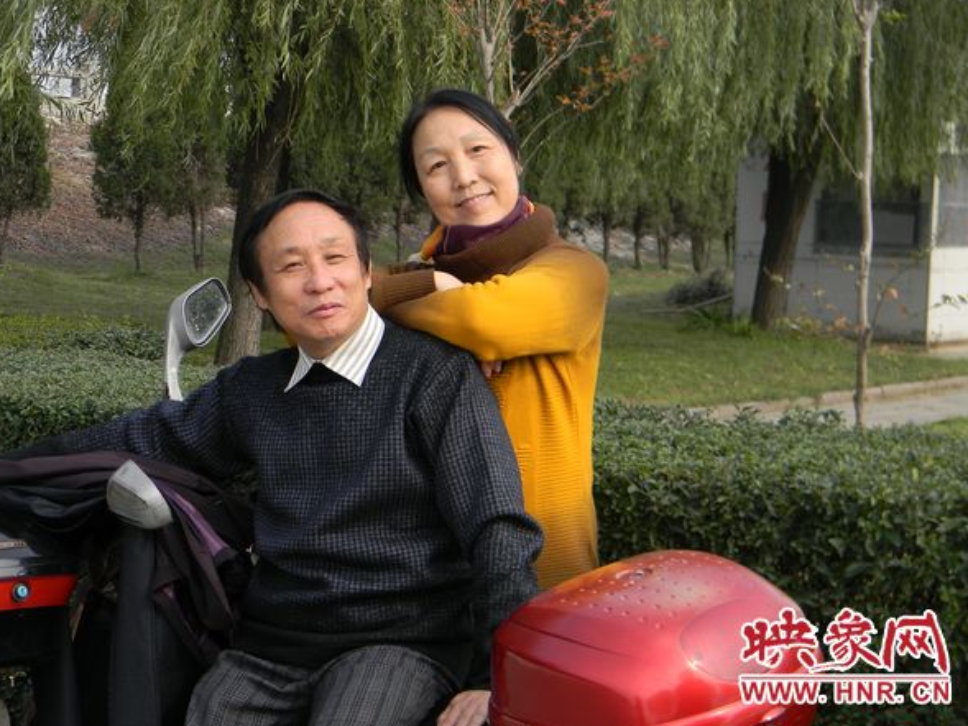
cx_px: 478
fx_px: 1594
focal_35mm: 57
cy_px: 358
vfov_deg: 25.7
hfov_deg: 33.8
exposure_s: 1/335
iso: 80
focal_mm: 10.1
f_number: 4.1
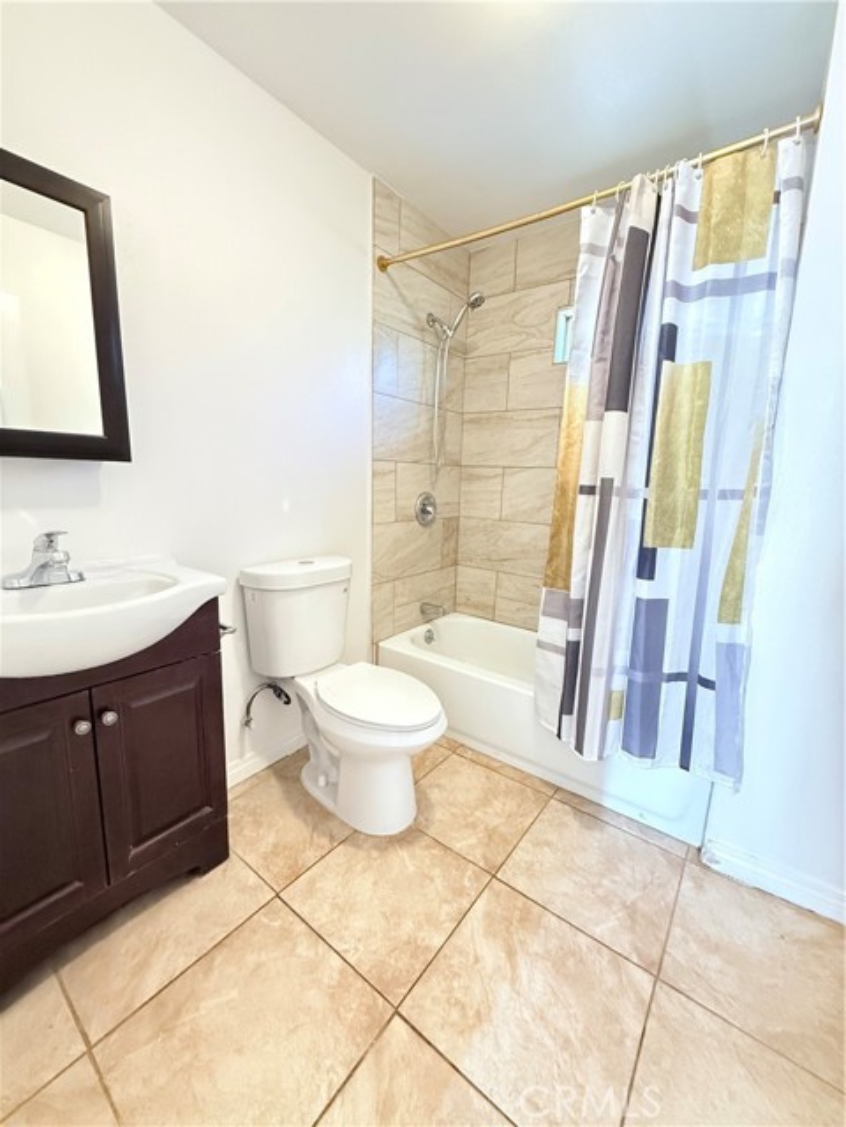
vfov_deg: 102.1
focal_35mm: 14
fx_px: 456
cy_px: 564
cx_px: 423
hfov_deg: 85.7
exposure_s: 1/60
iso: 1000
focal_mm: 2.22
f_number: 2.2
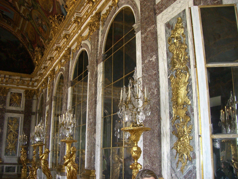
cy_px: 90
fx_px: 261
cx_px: 119
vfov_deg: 37.7
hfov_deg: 49.0
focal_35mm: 38
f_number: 2.7
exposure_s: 1/60
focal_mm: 6.2
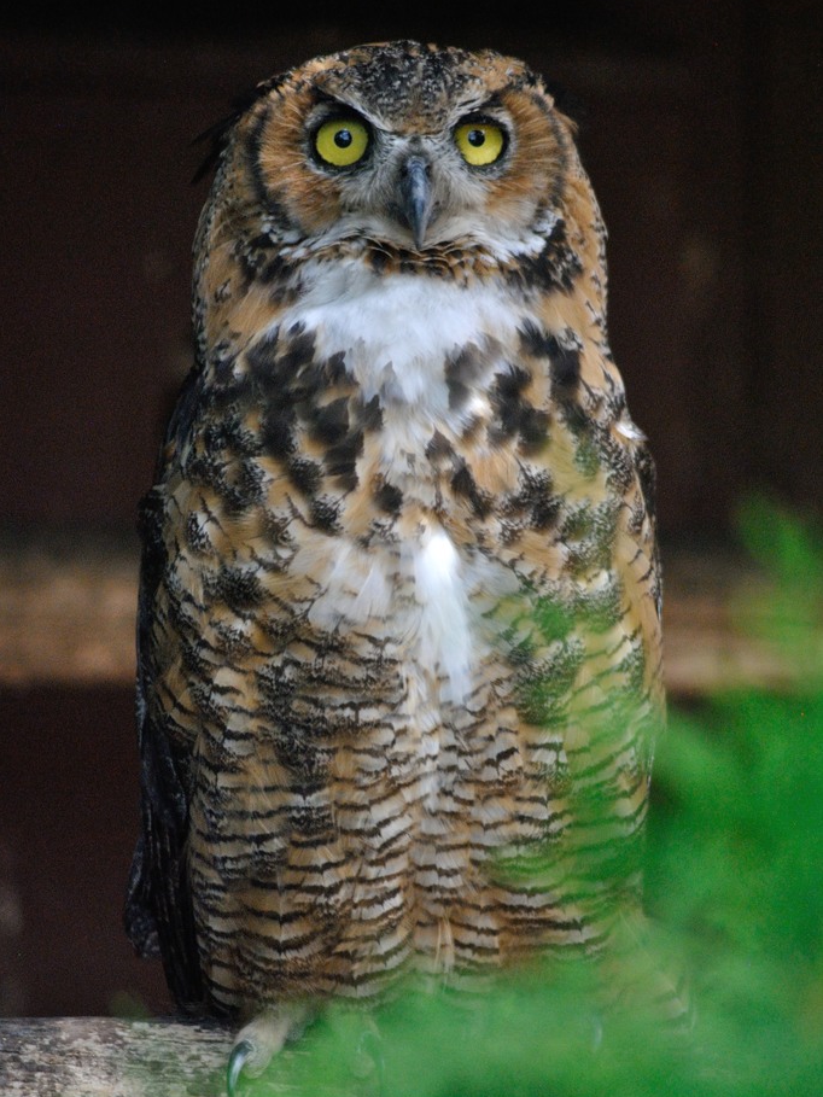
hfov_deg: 3.0
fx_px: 15466
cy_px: 491
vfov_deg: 4.1
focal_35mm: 488
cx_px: 411
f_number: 5.6
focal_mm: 300
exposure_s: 1/500
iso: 1000
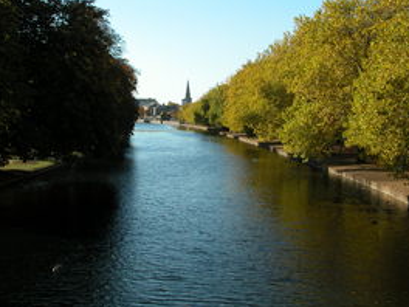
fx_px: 626
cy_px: 127
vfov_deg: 27.5
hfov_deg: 36.1
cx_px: 172
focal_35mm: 53
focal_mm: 8.9
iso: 100
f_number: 5.6
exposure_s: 1/271
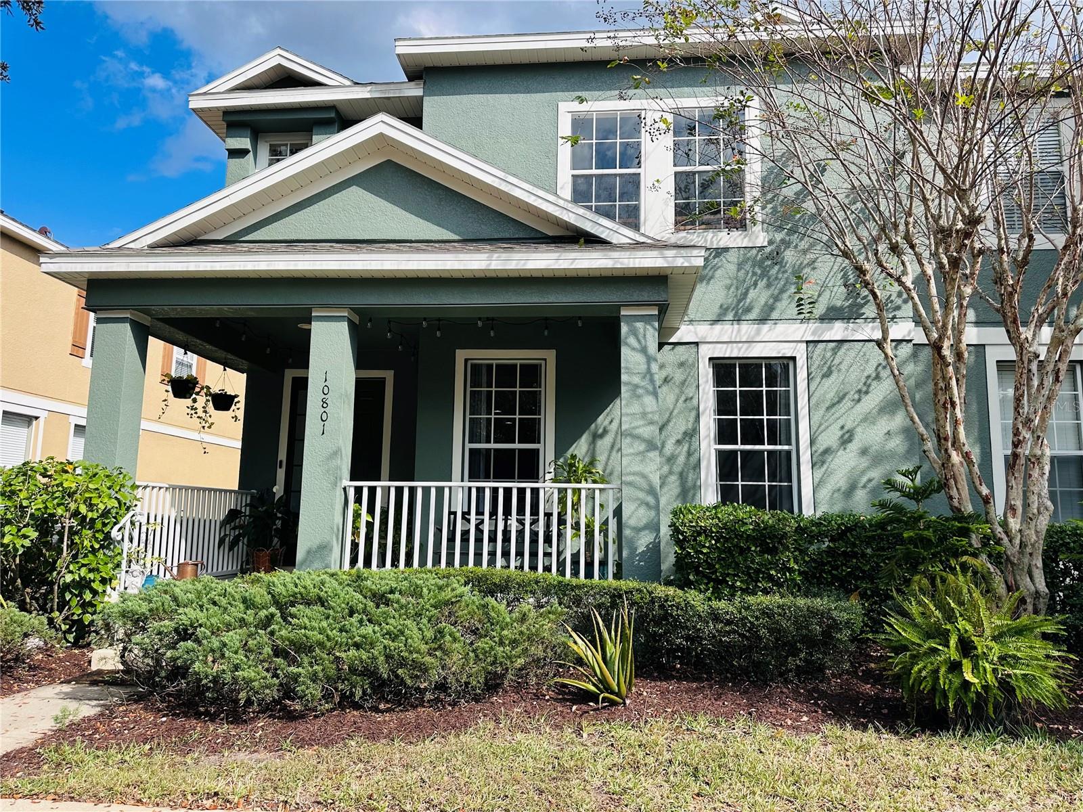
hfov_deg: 71.6
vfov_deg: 56.8
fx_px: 751
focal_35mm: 24
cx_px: 542
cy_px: 406
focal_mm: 6.86
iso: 80
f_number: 1.78
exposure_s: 1/3472
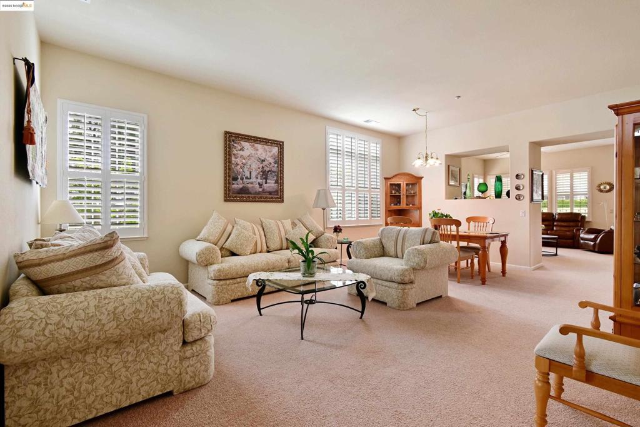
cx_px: 320
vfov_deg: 77.3
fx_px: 267
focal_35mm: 15
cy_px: 214
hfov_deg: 100.4
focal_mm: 10
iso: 200
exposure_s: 1/4
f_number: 8
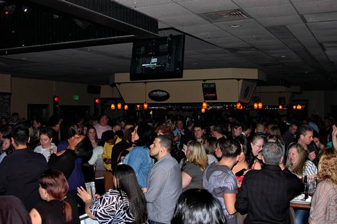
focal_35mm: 42
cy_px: 112
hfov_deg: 46.4
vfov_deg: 31.9
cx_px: 168
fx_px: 393
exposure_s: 1/60
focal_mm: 28
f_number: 5
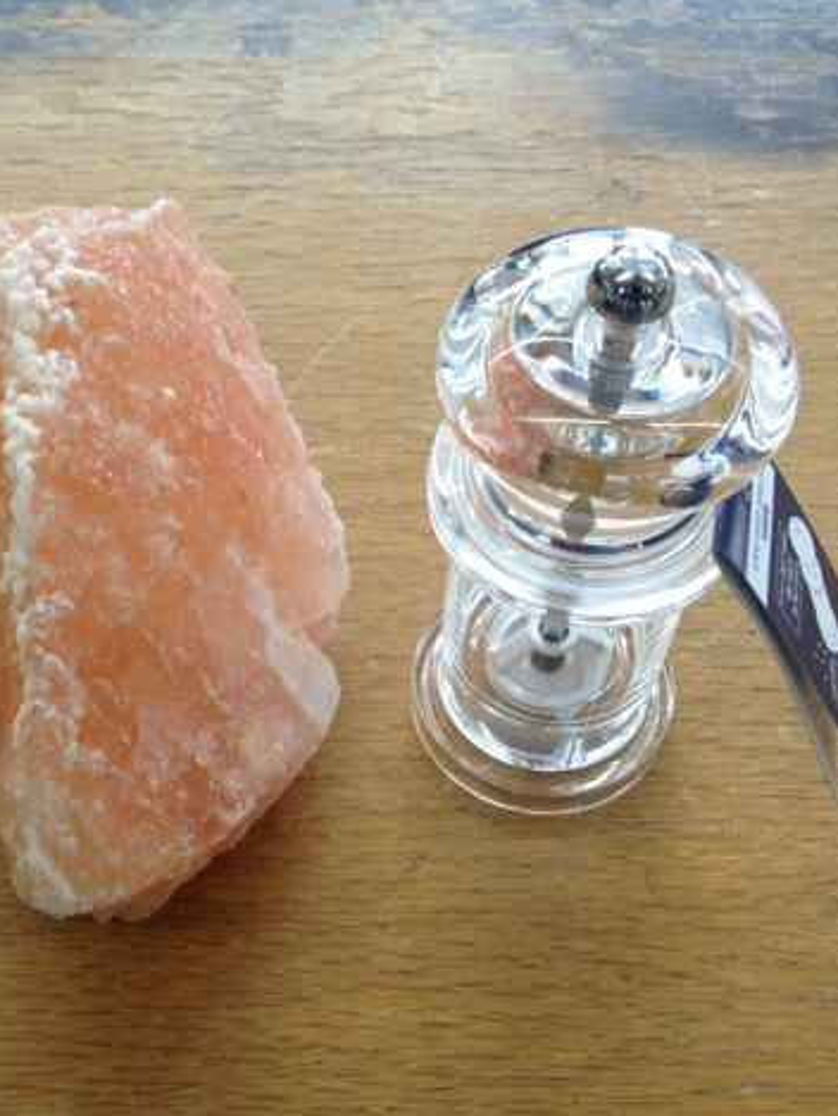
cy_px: 552
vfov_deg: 42.1
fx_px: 1452
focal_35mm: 45
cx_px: 321
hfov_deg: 32.1
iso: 50
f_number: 2.4
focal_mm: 4.13
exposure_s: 1/60
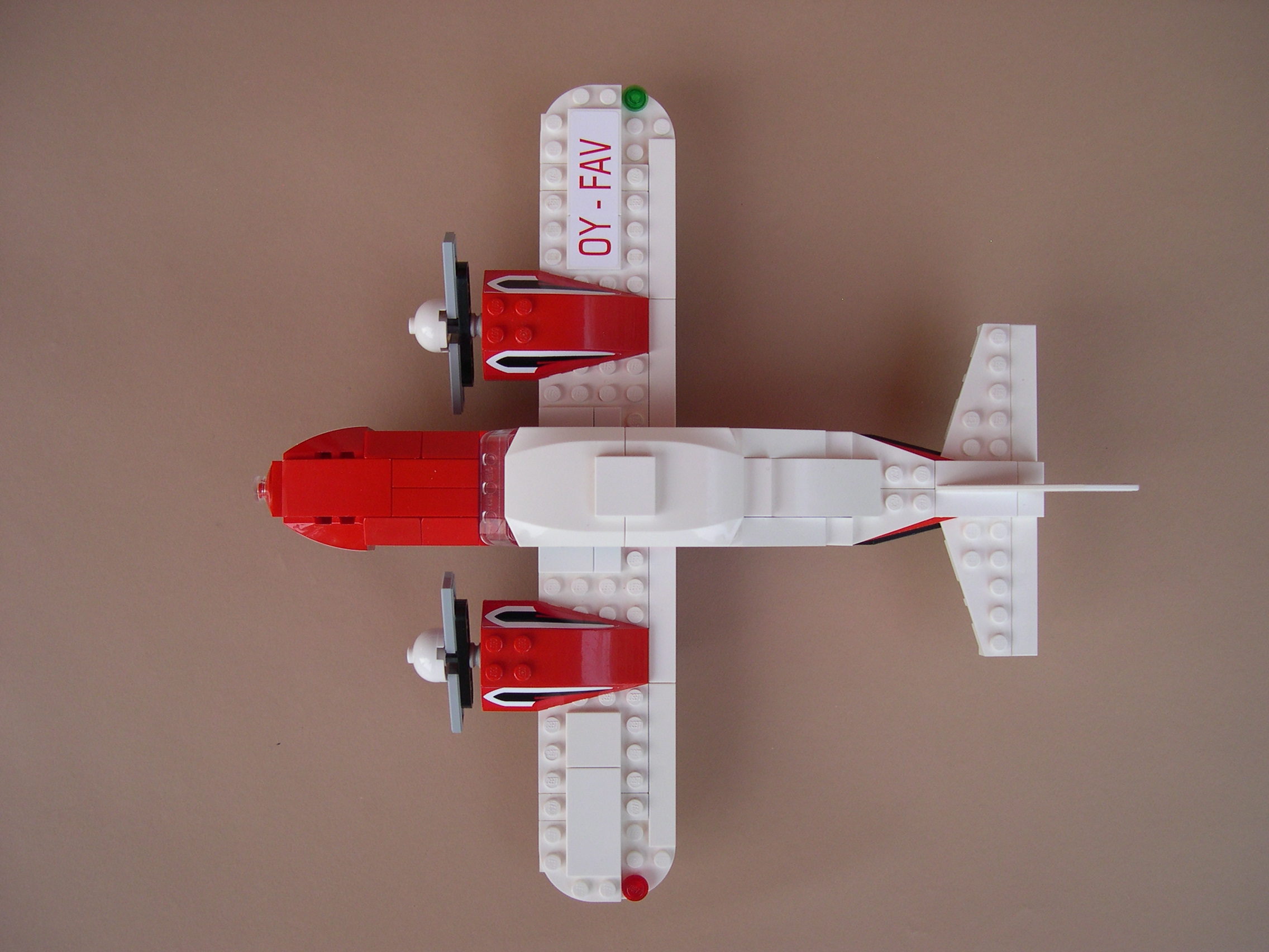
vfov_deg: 37.7
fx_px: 1393
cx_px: 634
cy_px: 476
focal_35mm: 38
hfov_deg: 49.0
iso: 100
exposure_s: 1/102
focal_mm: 8
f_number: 2.8
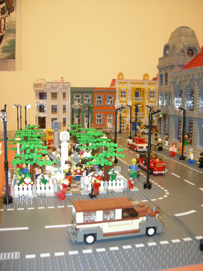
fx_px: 281
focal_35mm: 36
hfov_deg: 39.7
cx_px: 102
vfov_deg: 51.4
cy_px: 136
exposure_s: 1/23.7
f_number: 2.7
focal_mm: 7.5
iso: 200
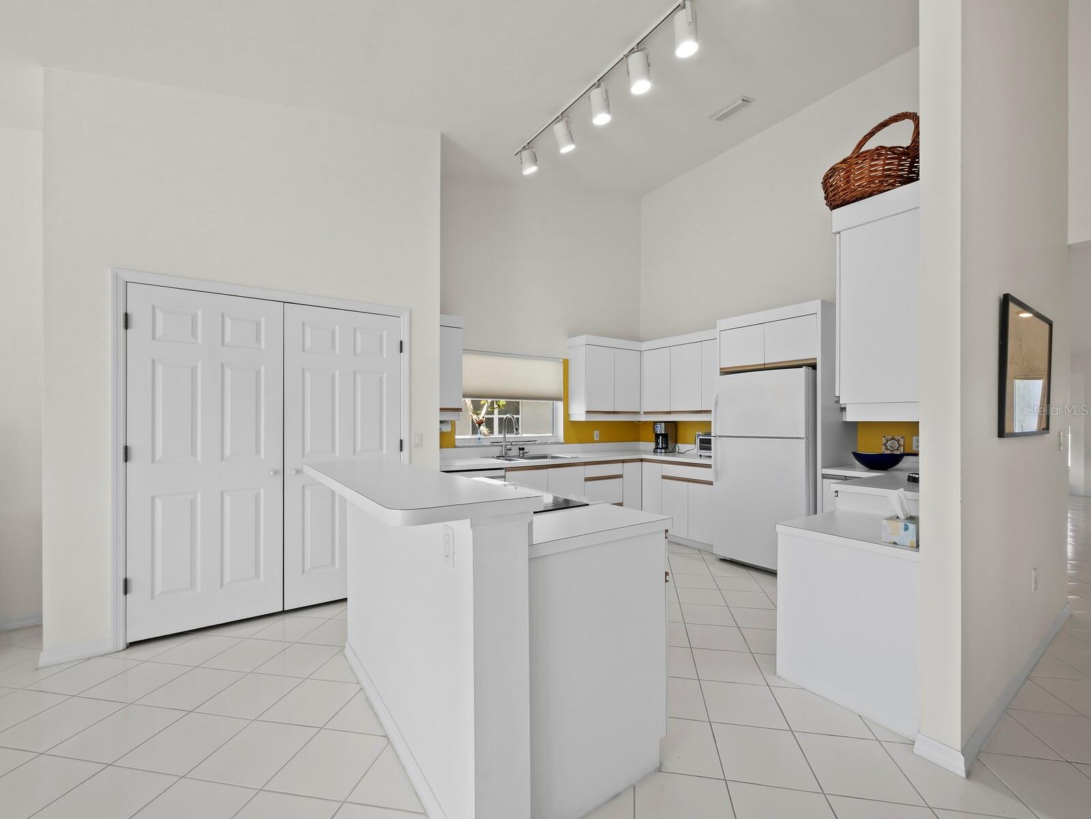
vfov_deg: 85.7
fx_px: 441
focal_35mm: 14
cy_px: 410
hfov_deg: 102.0
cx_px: 546
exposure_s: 1/3
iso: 320
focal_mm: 7
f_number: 11
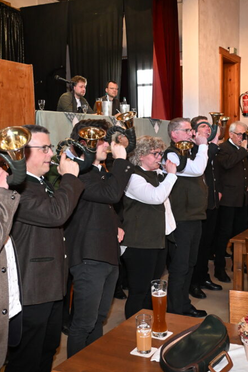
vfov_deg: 41.8
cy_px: 182
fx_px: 487
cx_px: 162
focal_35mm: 47
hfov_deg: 28.4
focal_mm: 20.5
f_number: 4
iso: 2500
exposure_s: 1/60
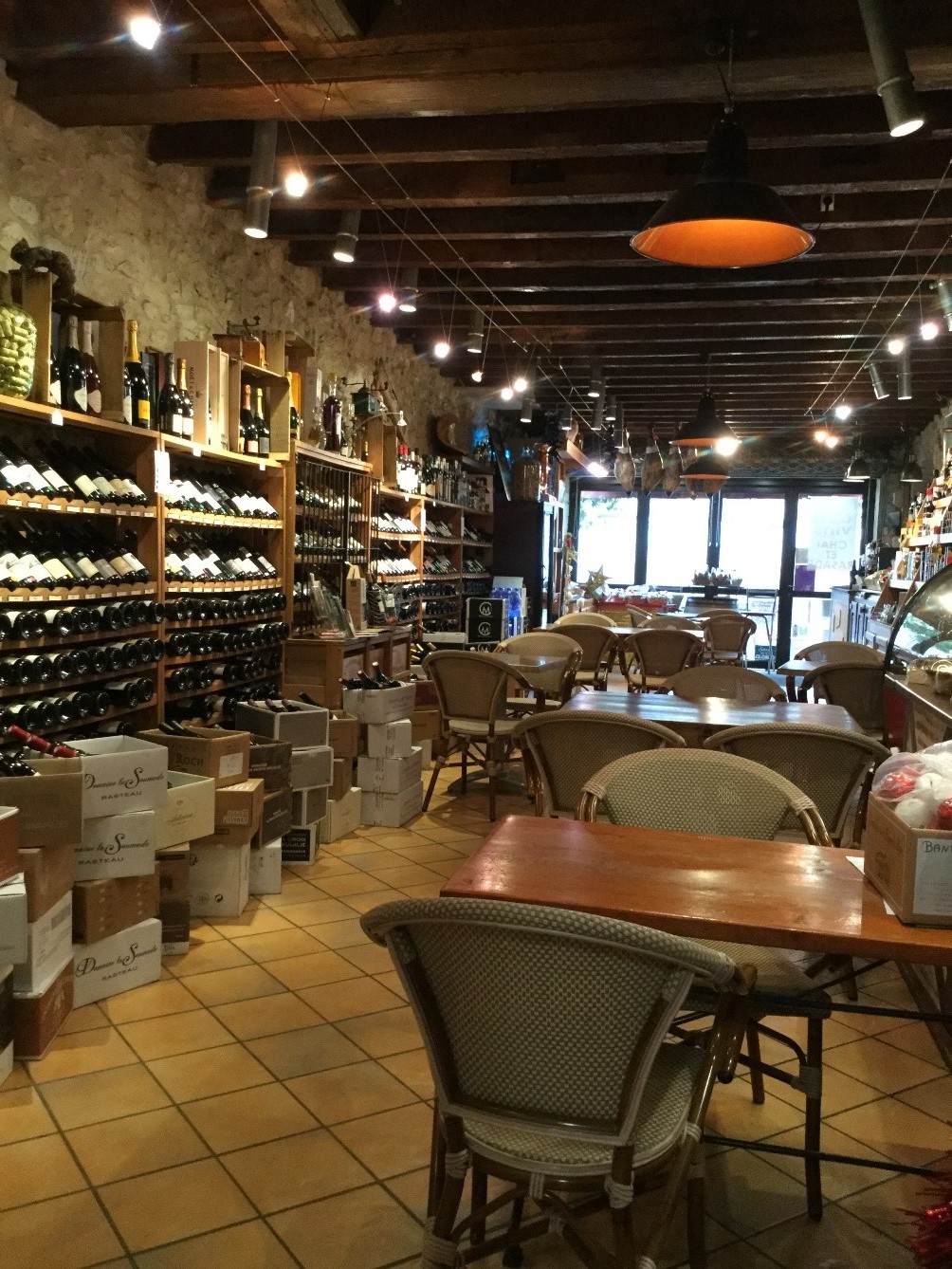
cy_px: 634
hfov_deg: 45.5
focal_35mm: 31
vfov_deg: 58.3
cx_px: 476
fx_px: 1136
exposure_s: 1/20
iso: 250
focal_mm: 3.3
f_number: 2.4
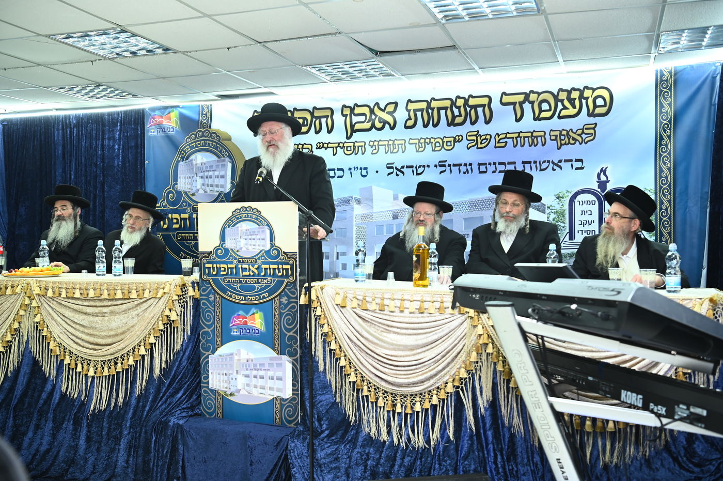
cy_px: 240
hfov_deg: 53.2
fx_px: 722
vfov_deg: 36.8
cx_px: 362
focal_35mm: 36
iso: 1600
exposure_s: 1/125
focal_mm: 36
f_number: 4.5
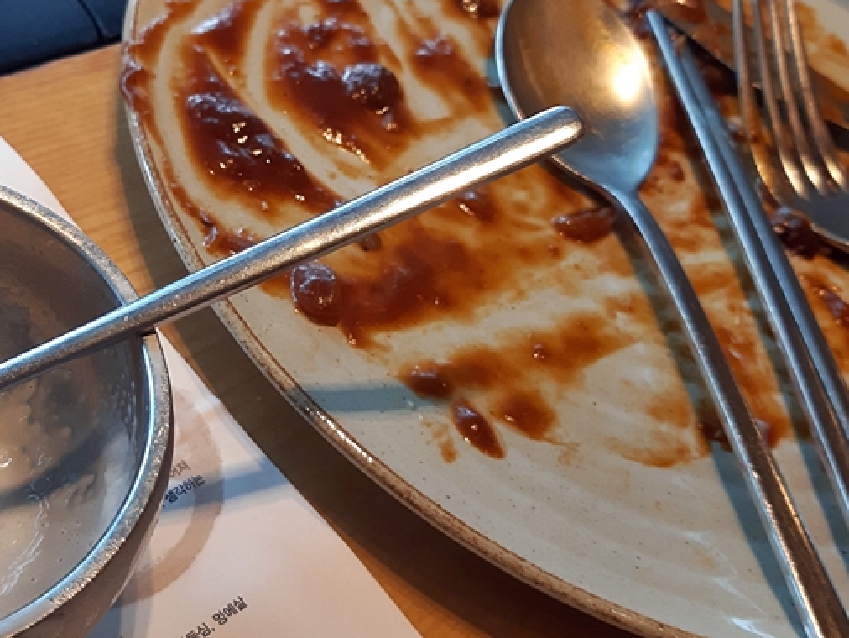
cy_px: 249
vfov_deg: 30.2
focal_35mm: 48
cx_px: 300
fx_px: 1178
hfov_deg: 39.3
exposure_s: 1/60
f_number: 1.7
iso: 80
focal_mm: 3.93
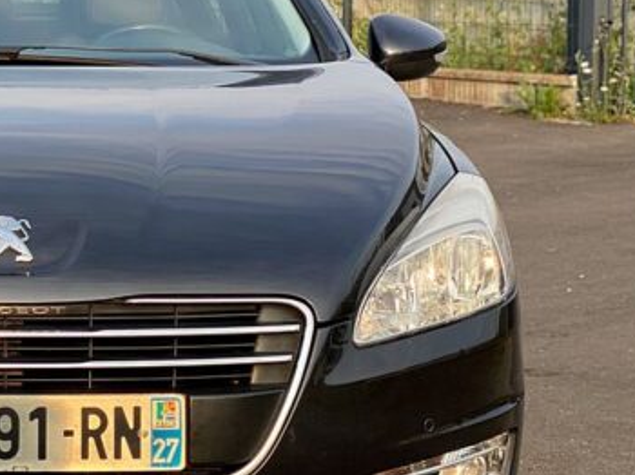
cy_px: 127
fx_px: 2181
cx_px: -36
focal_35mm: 119
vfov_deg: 12.4
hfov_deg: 16.2
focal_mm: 6
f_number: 2
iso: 20
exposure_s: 1/372
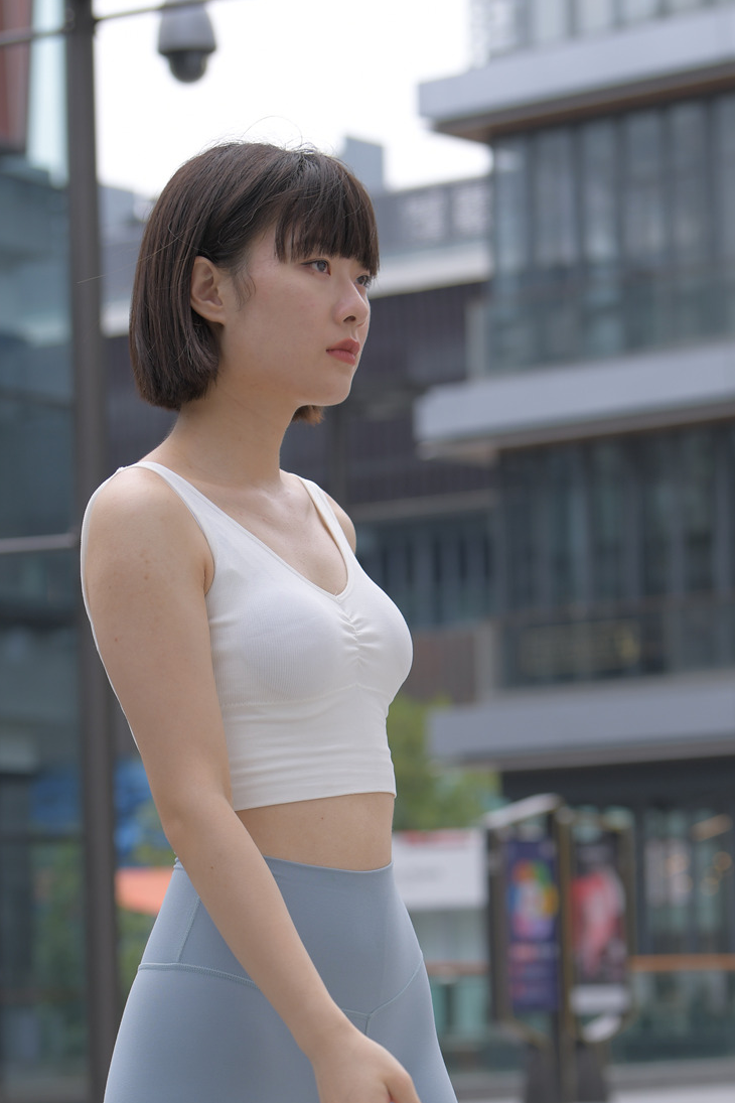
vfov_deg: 15.4
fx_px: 4042
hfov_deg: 10.4
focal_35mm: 132
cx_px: 291
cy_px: 909
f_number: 4
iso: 110
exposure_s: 1/640
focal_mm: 70
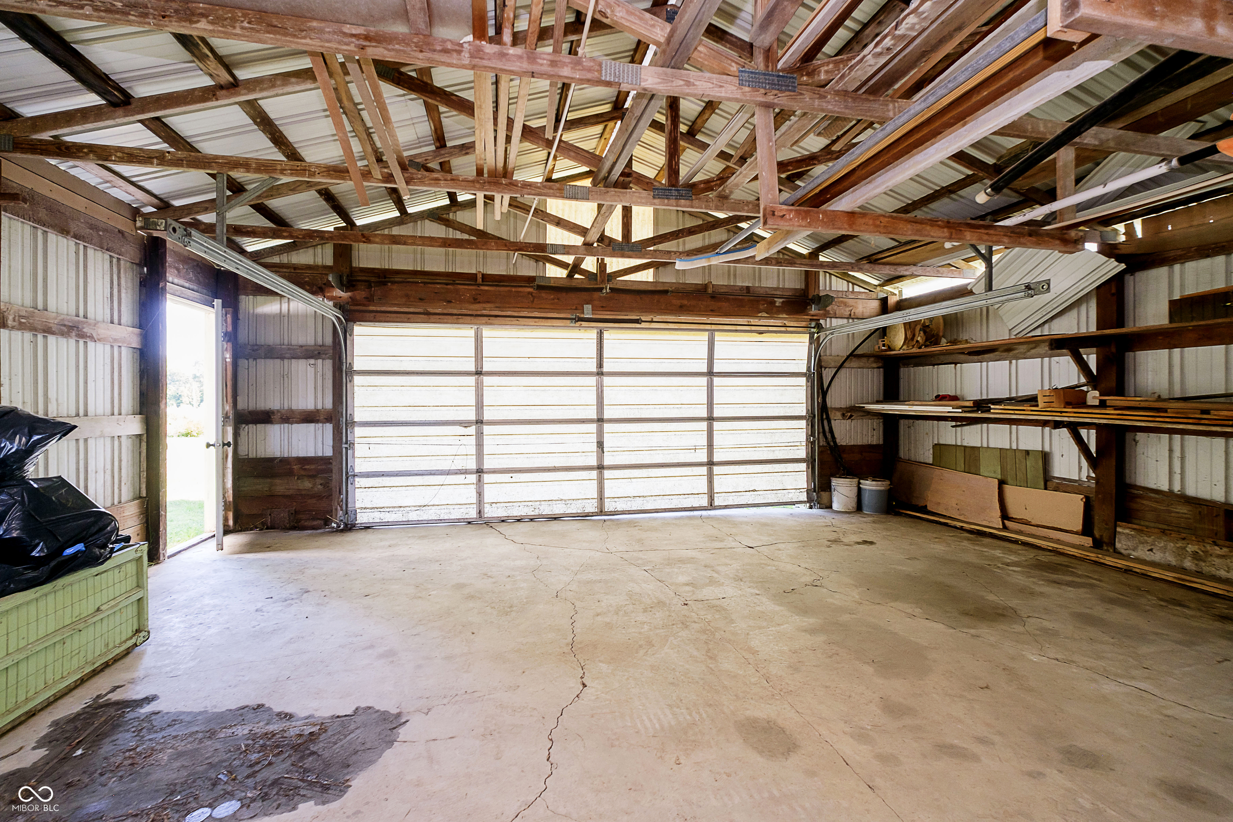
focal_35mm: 15
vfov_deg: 77.3
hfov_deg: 100.4
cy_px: 411
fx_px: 514
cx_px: 616
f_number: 4
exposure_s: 1/13
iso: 500
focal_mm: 10
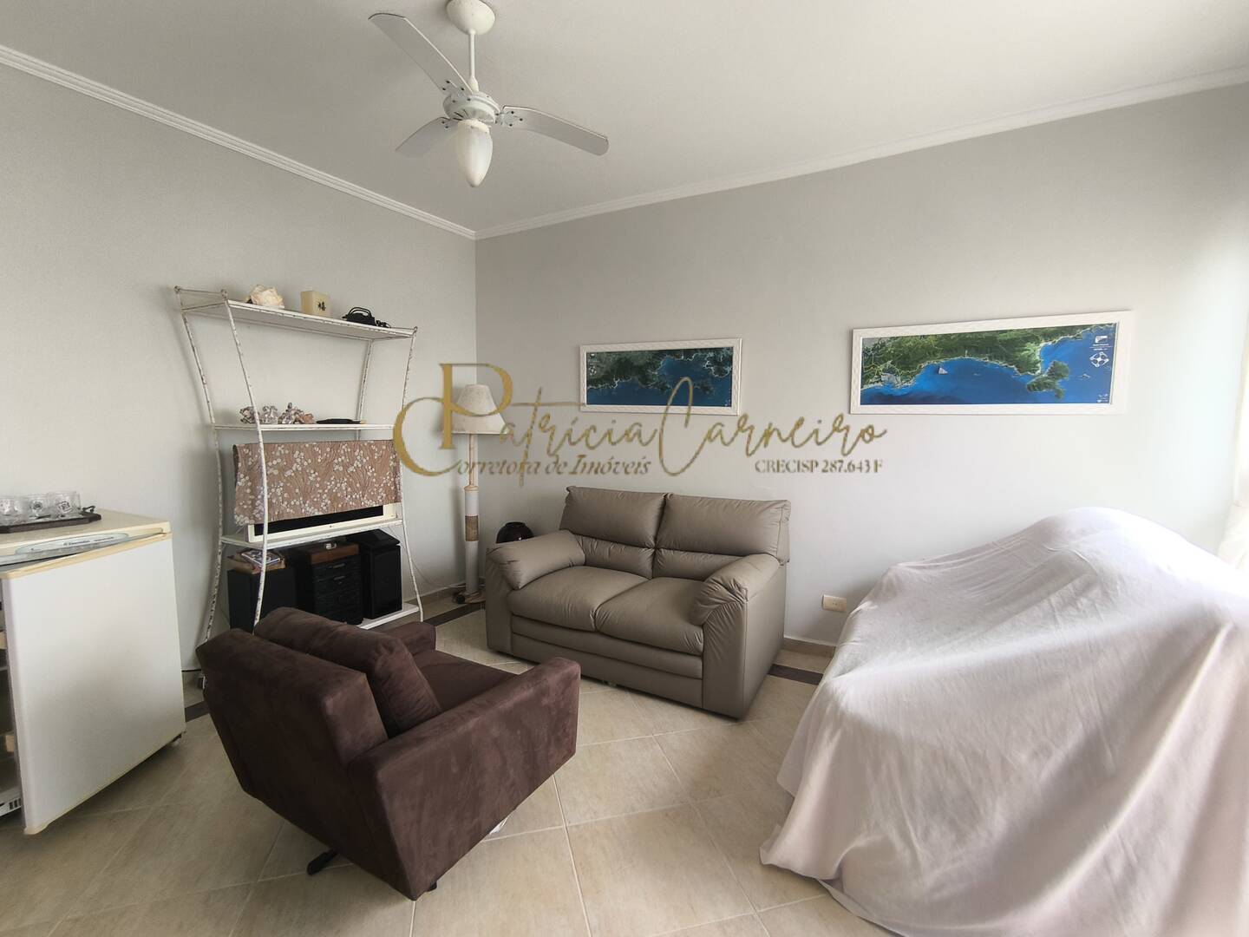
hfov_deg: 94.5
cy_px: 468
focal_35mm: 16
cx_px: 624
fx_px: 577
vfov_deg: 78.1
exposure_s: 1/60
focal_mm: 1.65
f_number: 2.2
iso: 64
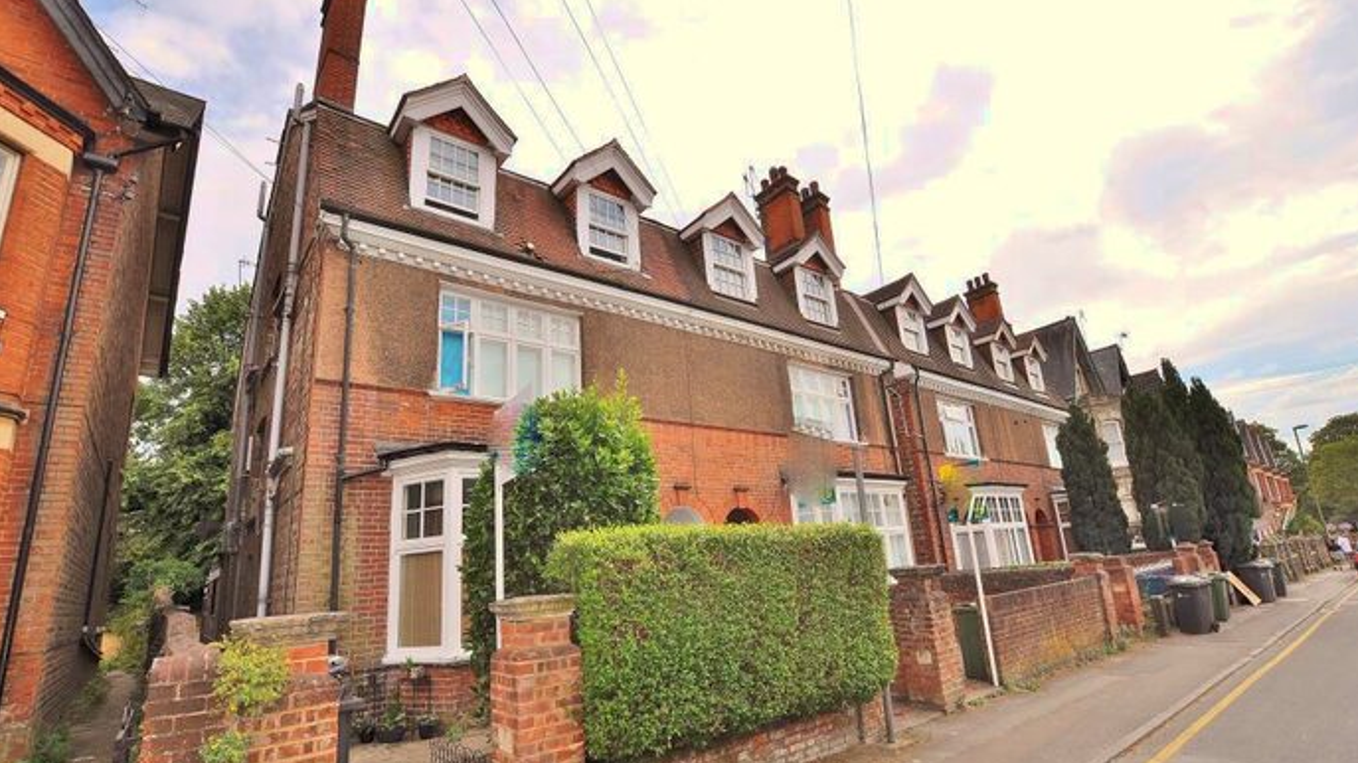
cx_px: 688
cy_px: 412
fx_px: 576
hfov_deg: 99.4
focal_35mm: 16
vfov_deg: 66.9
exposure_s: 1/200
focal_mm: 10
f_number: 9
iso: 200
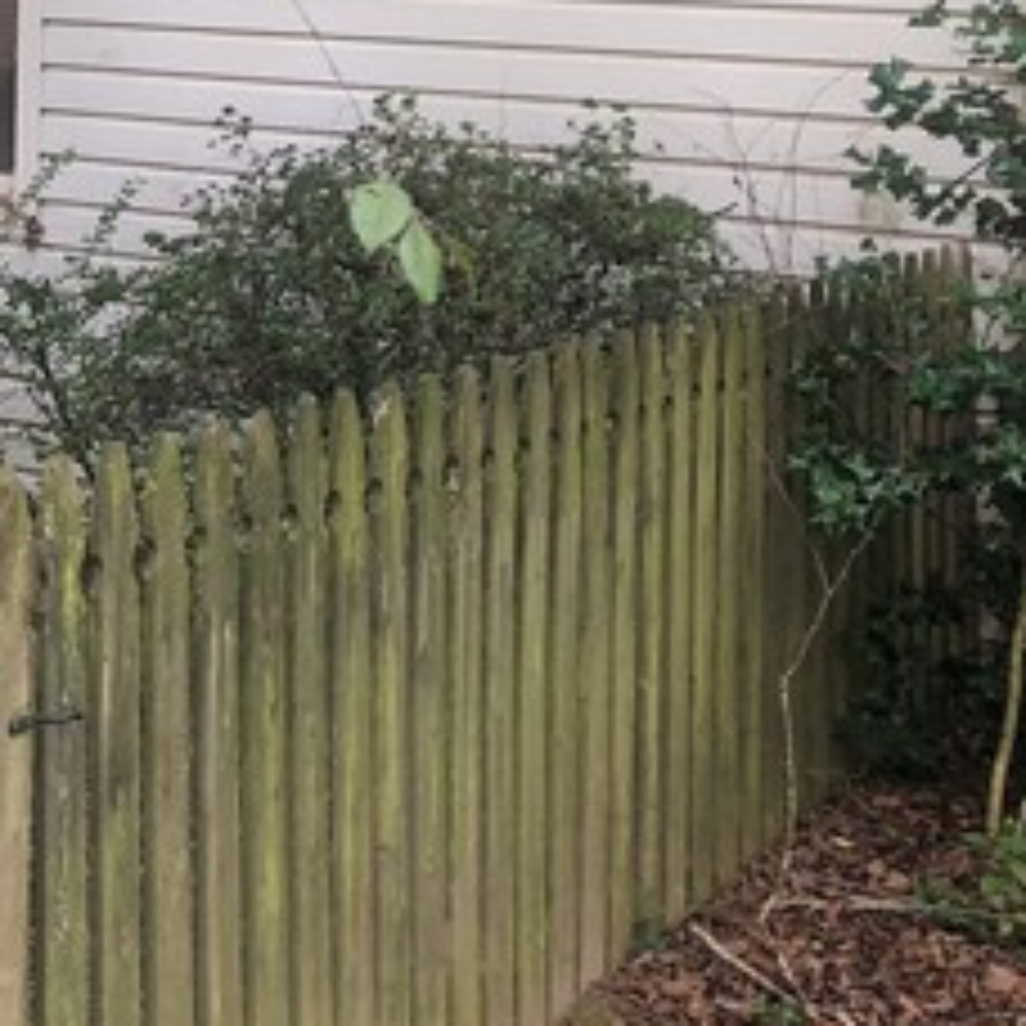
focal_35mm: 84
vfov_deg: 19.7
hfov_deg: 18.3
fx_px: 2817
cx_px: -515
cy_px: -122
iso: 25
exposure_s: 1/40
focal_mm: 3.99
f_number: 1.8
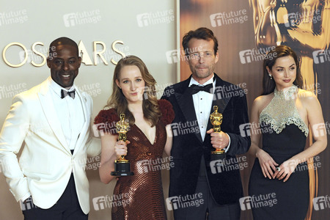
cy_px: 110
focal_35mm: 112
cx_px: 165
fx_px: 1027
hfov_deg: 18.3
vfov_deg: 12.2
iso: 2000
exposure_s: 1/200
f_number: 5.6
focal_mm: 112
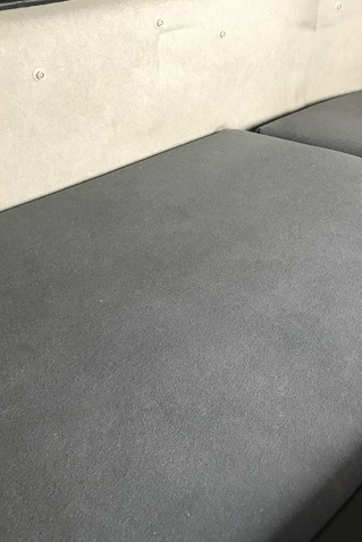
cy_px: 271
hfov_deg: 33.9
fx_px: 588
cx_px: 245
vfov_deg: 49.5
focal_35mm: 39
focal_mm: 3.99
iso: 32
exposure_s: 1/30
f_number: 1.8
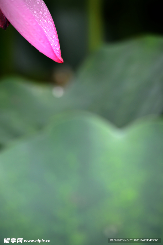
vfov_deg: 10.3
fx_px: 1358
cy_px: 122
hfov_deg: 6.9
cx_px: 82
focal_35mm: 200
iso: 200
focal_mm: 200
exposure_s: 1/80
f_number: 5.6
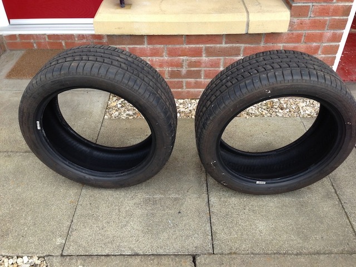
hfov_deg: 55.4
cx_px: 178
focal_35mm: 33
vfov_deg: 42.9
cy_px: 134
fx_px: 339
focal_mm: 4.12
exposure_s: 1/272
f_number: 2.4
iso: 50
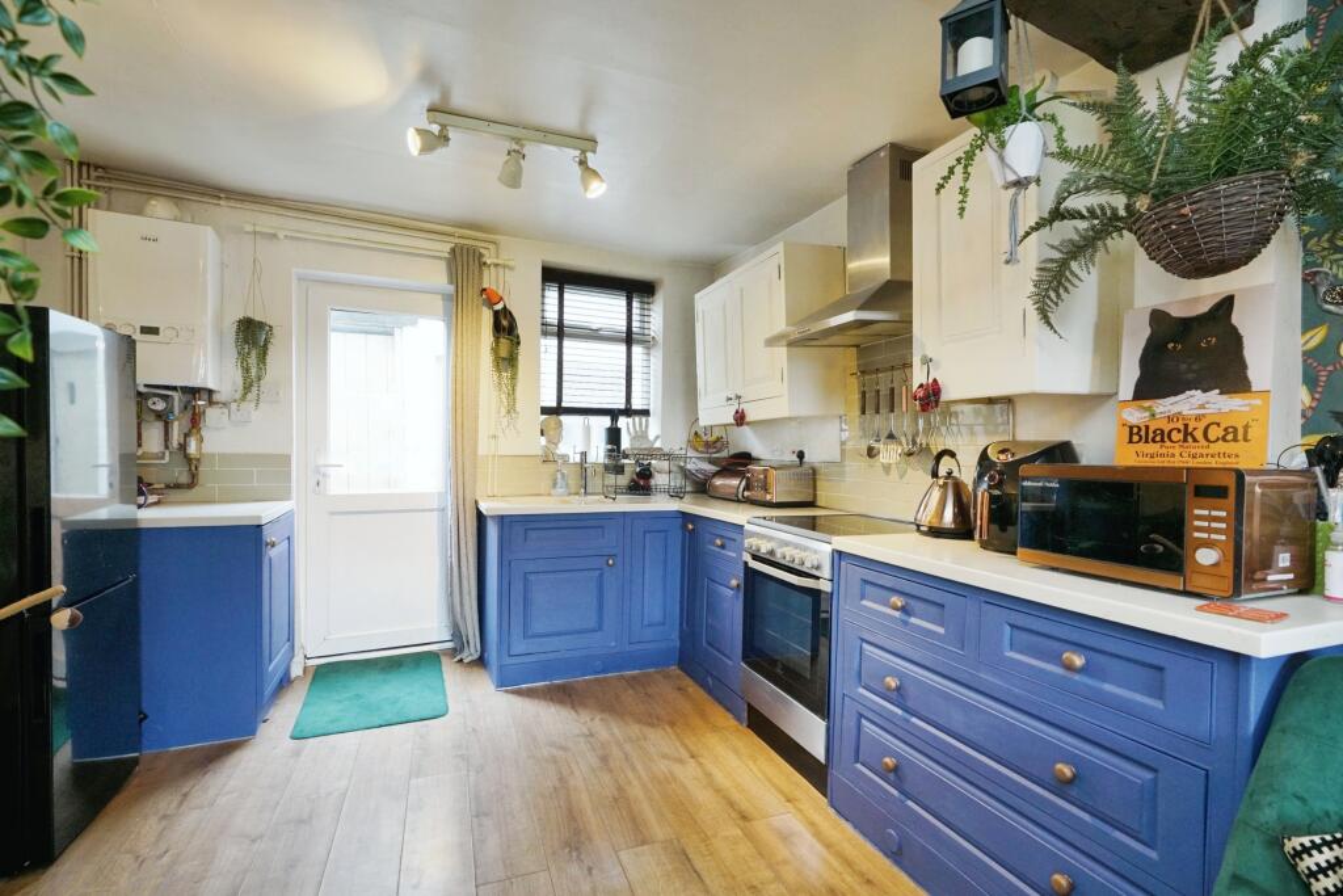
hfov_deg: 96.7
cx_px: 672
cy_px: 448
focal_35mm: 16
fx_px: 597
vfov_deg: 73.8
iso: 2000
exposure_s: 1/30
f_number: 6.3
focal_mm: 16
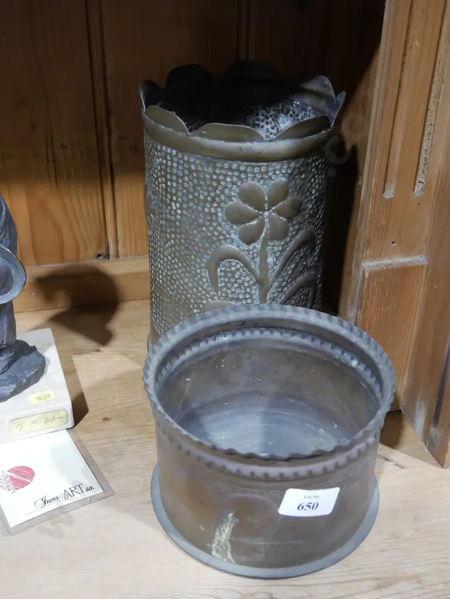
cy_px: 300
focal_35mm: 40
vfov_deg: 46.8
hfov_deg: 36.0
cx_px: 225
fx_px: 693
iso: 1250
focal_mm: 20
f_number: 4.5
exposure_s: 1/60
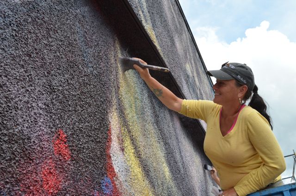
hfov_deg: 46.5
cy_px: 98
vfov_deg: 31.8
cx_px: 148
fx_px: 345
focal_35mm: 42
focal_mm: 28
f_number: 11
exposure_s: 1/250
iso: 500
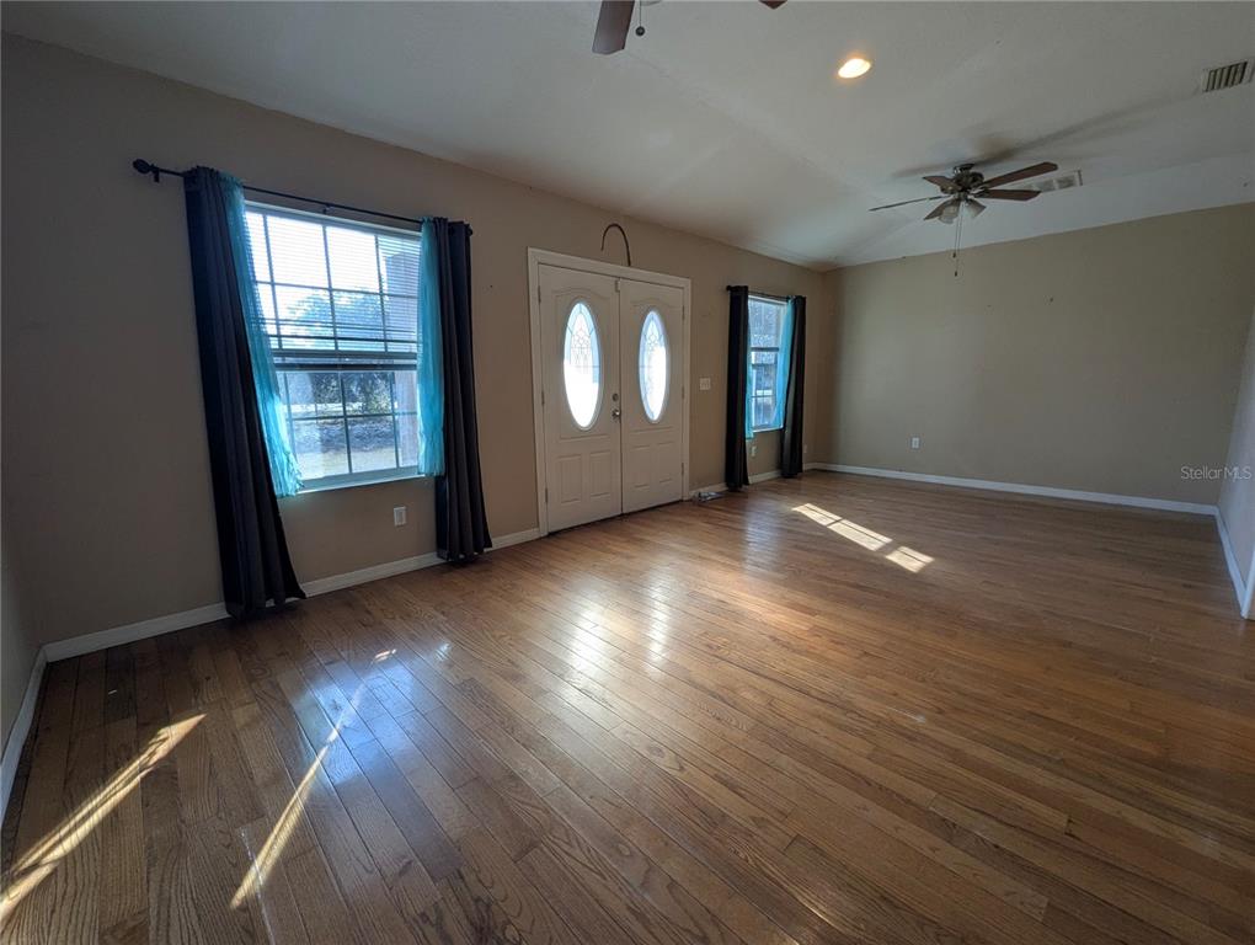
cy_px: 472
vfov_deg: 90.1
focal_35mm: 13
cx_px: 628
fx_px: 472
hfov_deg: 106.1
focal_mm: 1.95
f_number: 2.2
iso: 42
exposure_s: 1/88.2
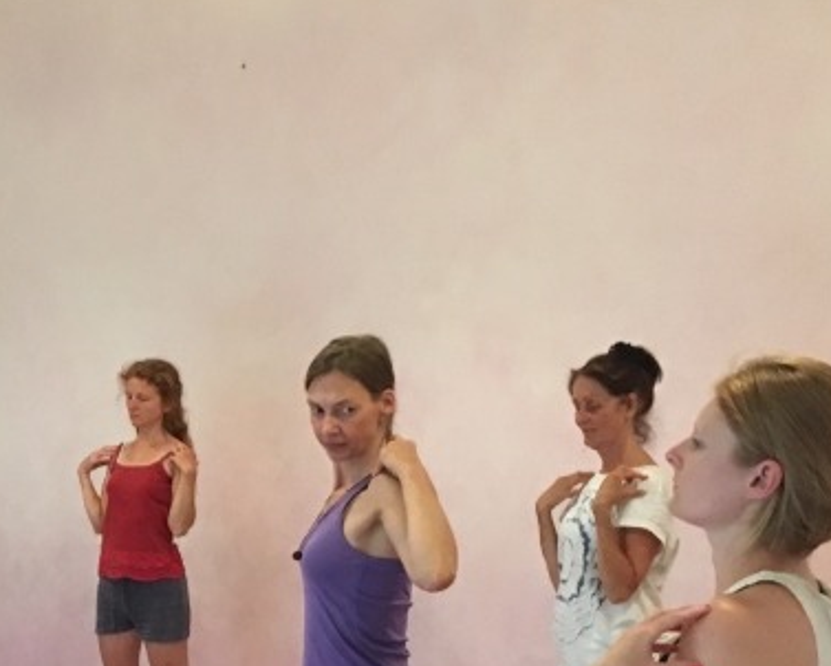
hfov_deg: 24.2
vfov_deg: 19.9
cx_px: 0
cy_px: 637
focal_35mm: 75
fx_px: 1846
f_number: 2.2
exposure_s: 1/25
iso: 200
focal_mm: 4.15
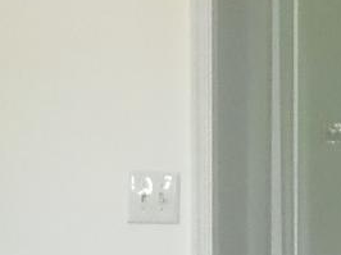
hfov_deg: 8.6
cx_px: 224
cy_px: 418
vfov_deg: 6.3
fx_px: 2274
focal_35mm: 231
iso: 200
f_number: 3.2
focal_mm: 5.5
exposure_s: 1/30
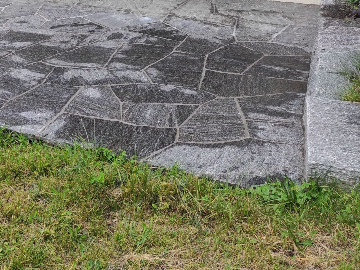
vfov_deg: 28.6
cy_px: 29
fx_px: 510
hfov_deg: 37.6
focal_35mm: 49
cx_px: 74
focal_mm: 5.43
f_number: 1.89
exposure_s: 1/606
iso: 100
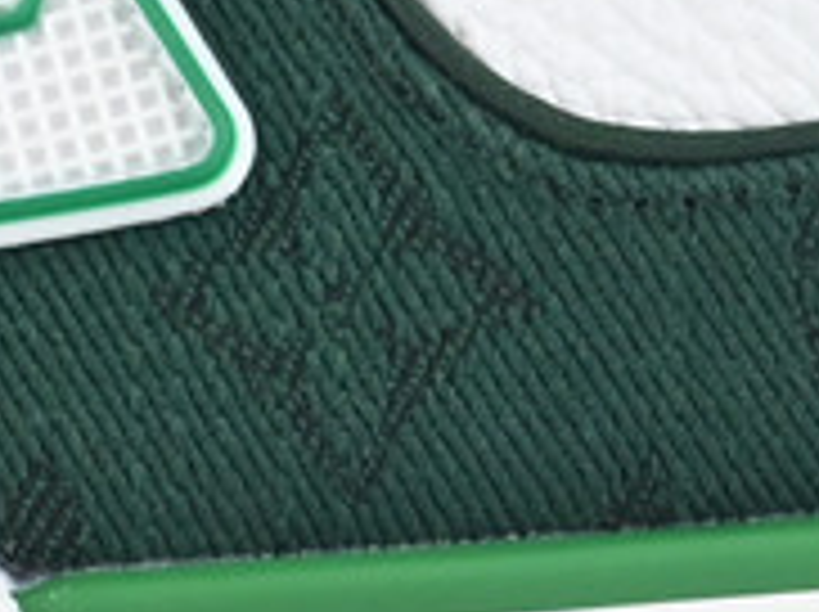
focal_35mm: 438
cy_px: -176
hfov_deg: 4.5
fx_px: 10349
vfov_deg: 3.4
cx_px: 738
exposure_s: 1/60
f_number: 10
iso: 1000
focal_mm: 46
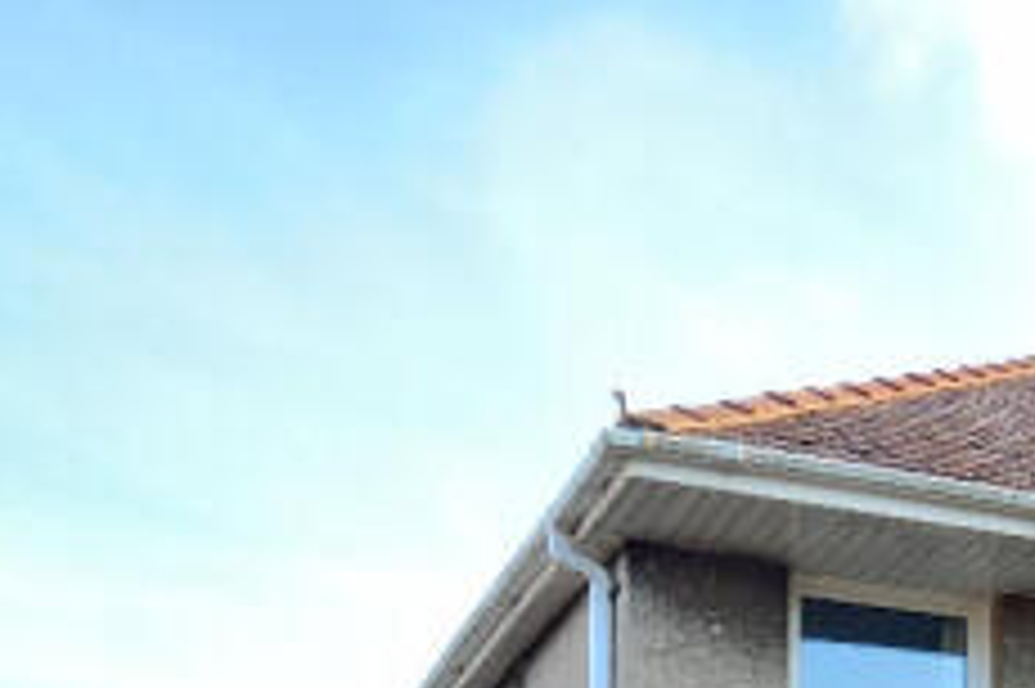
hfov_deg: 28.2
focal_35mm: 66
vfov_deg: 19.0
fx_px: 1896
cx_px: 1091
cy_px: 906
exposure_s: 1/50
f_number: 2
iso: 50
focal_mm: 4.6
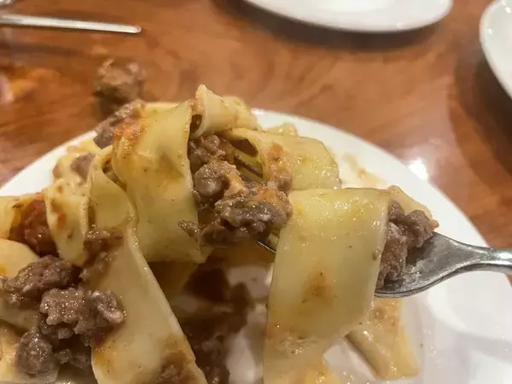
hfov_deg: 67.3
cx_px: 256
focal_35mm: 26
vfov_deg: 53.1
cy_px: 192
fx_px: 385
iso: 200
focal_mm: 4.2
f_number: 1.6
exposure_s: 1/60
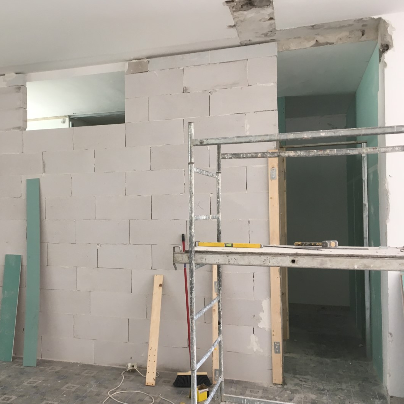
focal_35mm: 35
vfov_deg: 47.2
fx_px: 462
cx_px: 134
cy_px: 205
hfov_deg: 46.5
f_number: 2.2
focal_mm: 4.15
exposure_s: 1/33
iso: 100
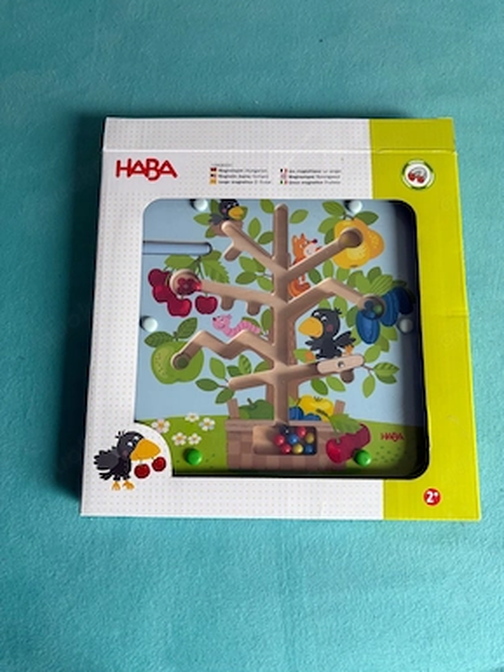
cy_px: 328
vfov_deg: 65.3
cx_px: 260
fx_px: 524
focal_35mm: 27
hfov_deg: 51.4
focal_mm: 5.96
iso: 160
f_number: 1.6
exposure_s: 1/60
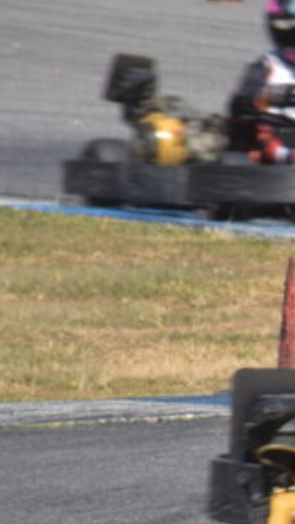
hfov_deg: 1.2
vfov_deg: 2.2
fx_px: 13528
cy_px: 334
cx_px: 768
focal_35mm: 972
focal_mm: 190
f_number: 14
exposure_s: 1/160
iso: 100
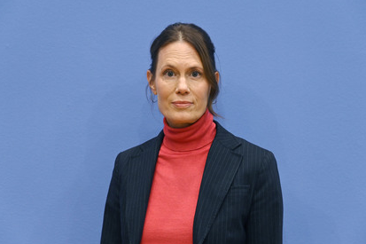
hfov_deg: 19.1
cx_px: 184
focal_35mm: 107
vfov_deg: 12.8
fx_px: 1087
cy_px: 124
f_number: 5.6
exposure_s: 1/500
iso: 5000
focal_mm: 98
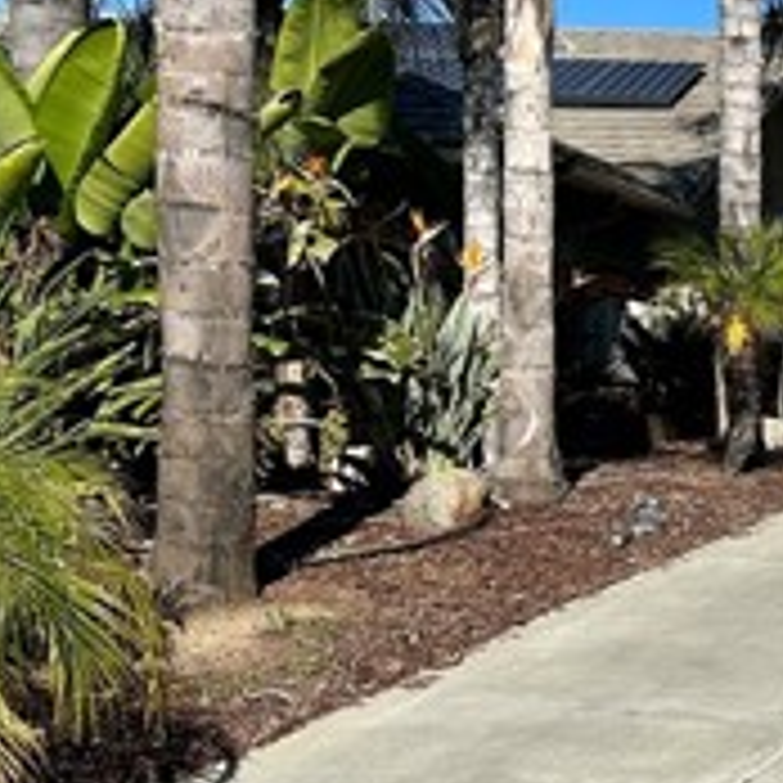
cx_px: 1202
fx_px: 1996
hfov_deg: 19.2
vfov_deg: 22.0
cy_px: 567
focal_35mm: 78
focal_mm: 6.86
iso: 80
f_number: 1.78
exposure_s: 1/6623
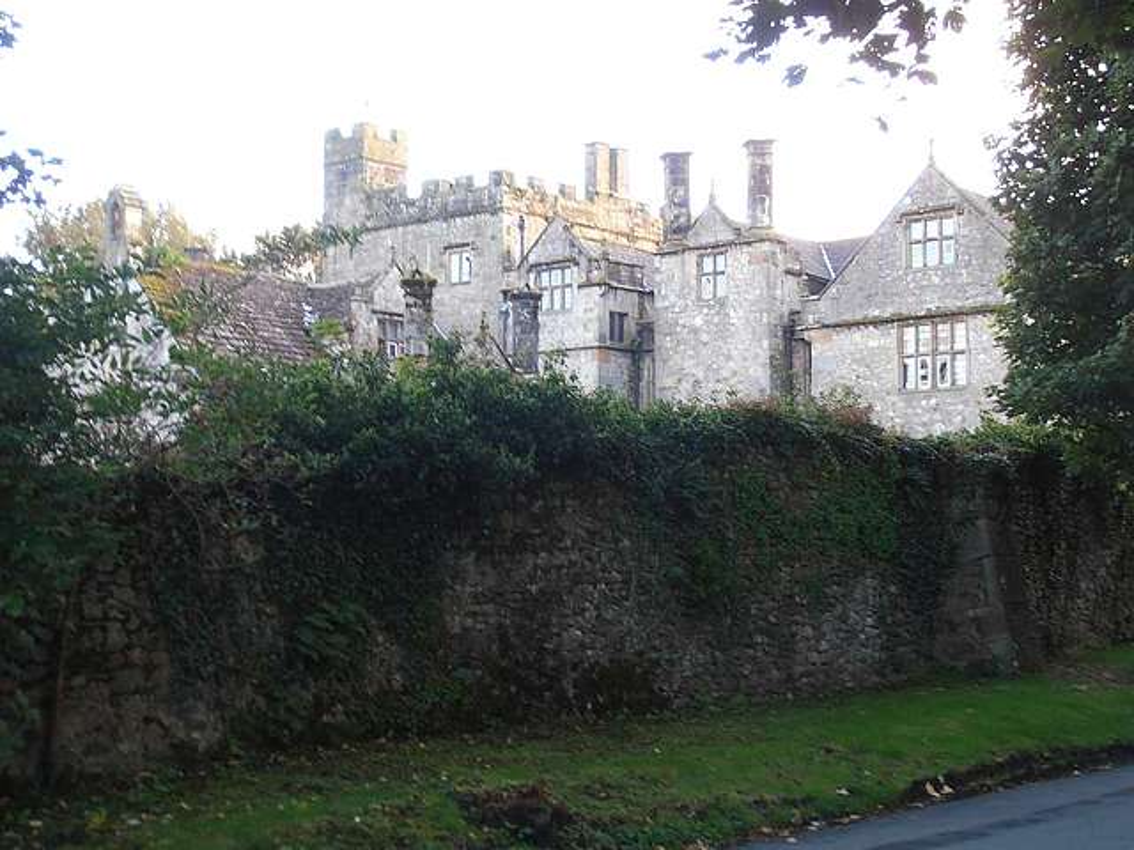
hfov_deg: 28.2
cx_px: 567
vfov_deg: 21.3
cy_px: 425
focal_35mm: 69
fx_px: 2260
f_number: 4.8
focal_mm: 12.29
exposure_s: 1/20
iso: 125
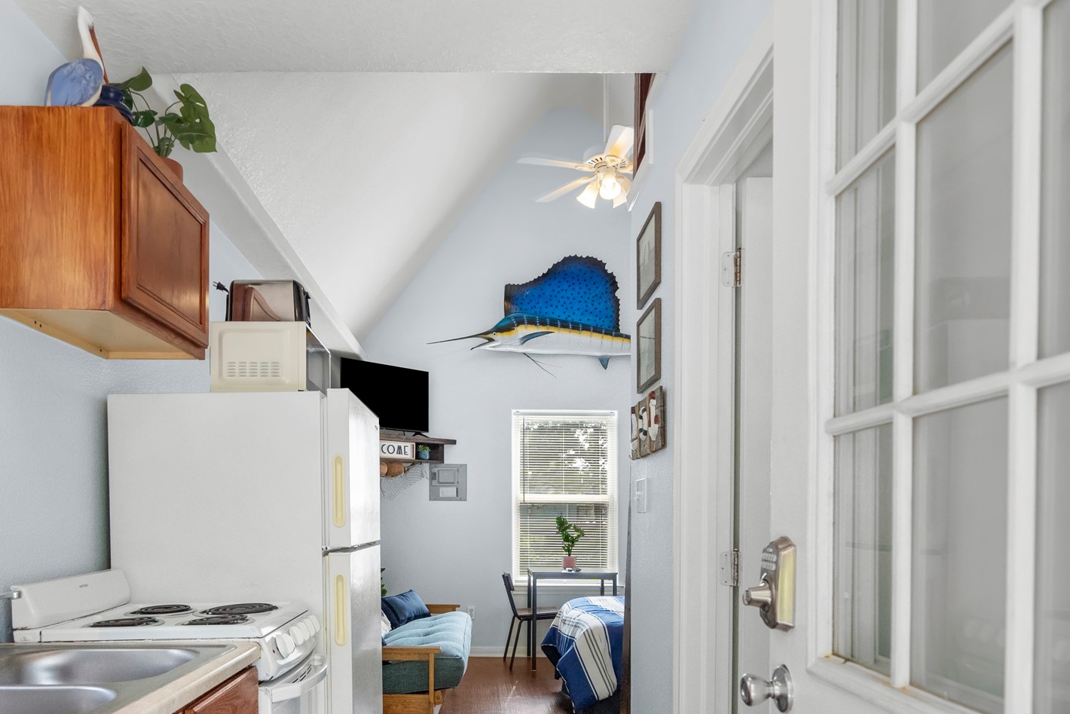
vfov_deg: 47.9
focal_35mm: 26
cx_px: 481
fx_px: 773
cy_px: 527
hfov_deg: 69.2
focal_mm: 17
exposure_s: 1/500
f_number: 5
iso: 1250
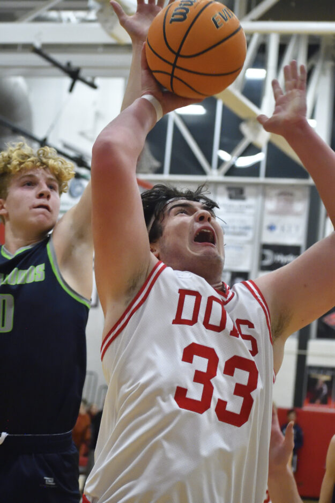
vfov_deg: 19.5
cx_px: 168
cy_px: 252
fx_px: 1466
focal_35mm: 105
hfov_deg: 13.0
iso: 6400
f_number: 4.5
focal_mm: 70
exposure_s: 1/500
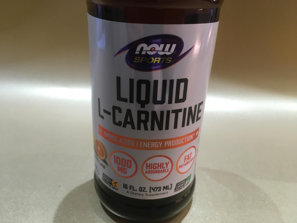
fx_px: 249
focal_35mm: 29
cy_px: 112
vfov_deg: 48.2
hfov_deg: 61.7
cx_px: 148
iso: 50
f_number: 2.2
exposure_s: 1/33
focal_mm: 4.15
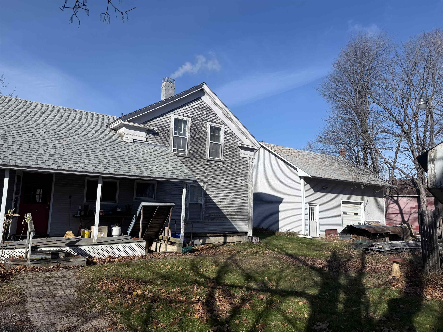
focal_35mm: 24
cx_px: 222
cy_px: 166
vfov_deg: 56.8
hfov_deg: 71.6
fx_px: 307
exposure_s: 1/5319
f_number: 1.78
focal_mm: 6.76
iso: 80
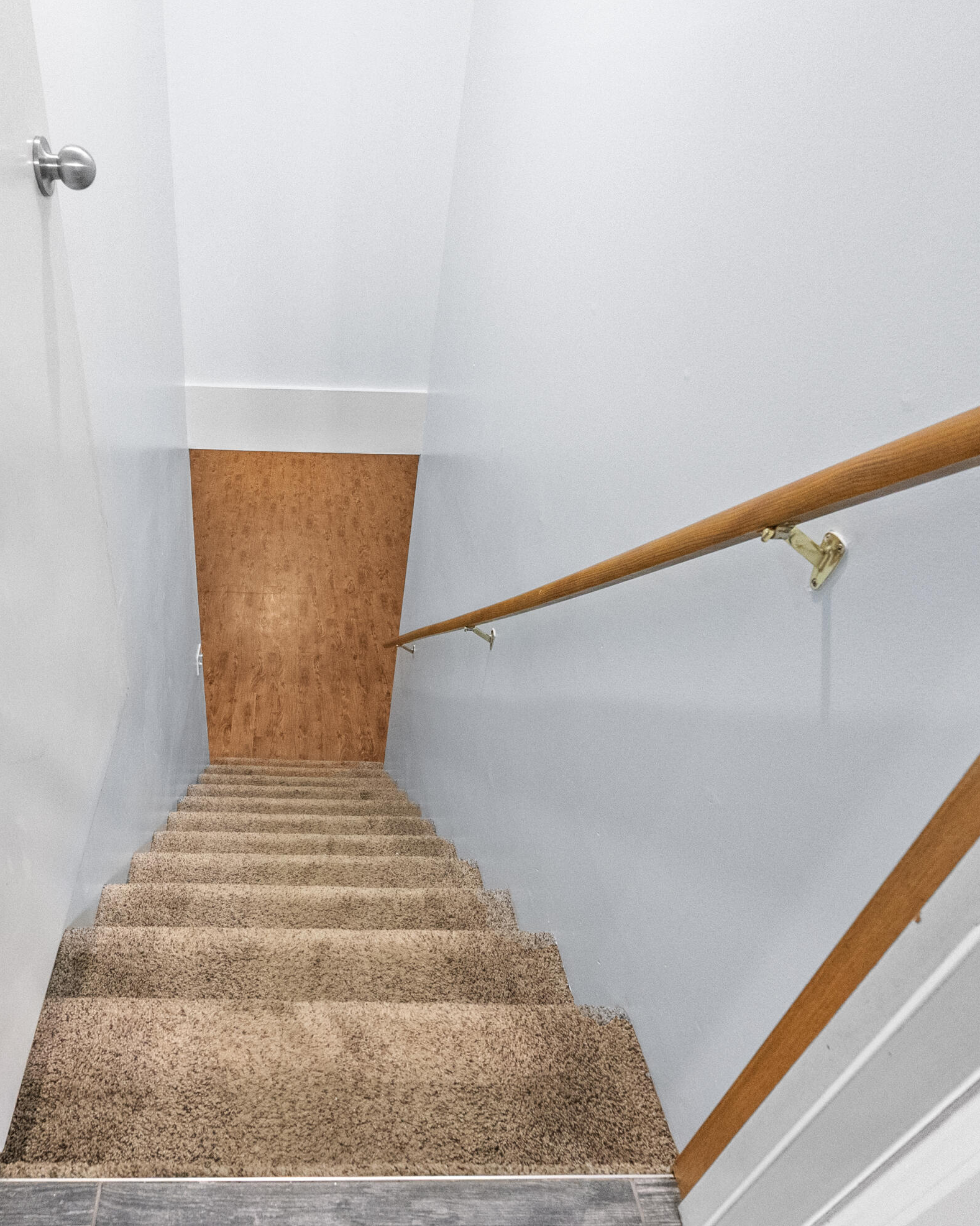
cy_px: 611
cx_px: 313
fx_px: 725
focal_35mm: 20
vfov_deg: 80.4
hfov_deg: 66.0
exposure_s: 1/40
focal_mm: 14
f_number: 8
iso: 12800
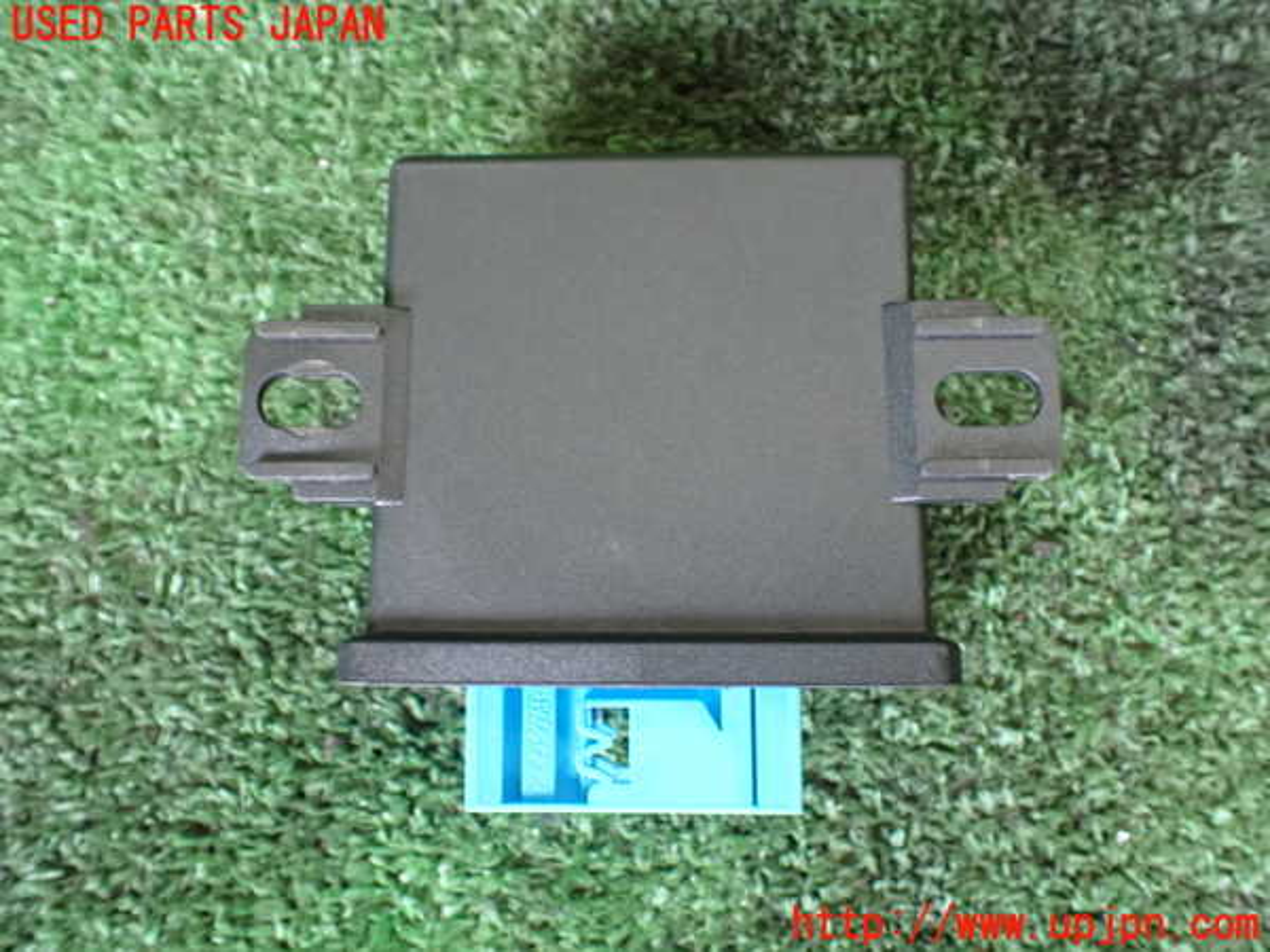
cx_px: 635
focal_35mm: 30
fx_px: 1101
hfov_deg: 60.0
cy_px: 476
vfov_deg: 46.8
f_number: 2.3
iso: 1250
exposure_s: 1/30
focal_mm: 5.4
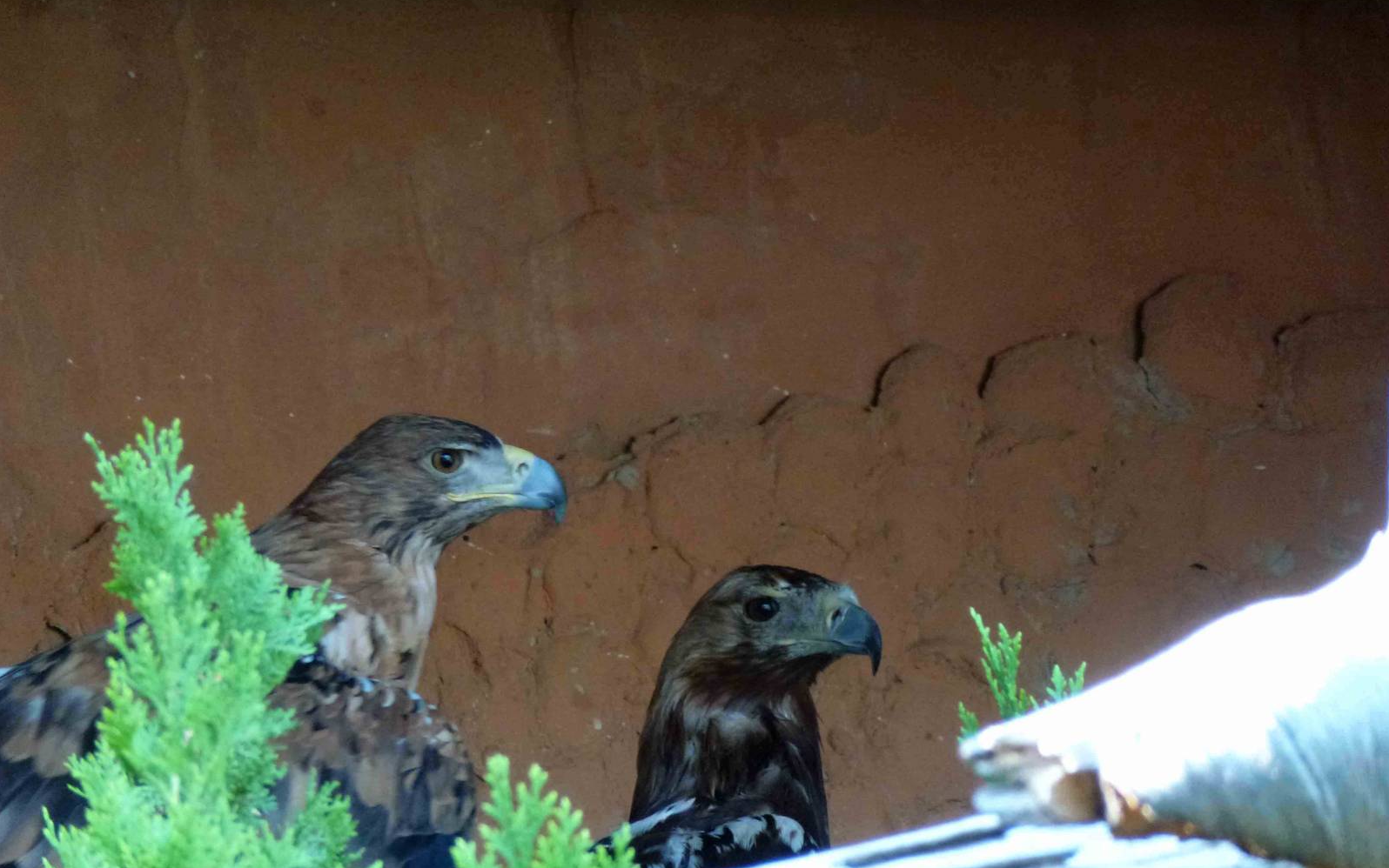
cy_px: 502
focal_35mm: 408
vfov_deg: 3.2
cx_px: 694
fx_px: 15447
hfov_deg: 5.1
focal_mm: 68.8
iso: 400
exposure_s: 1/25
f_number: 5.9
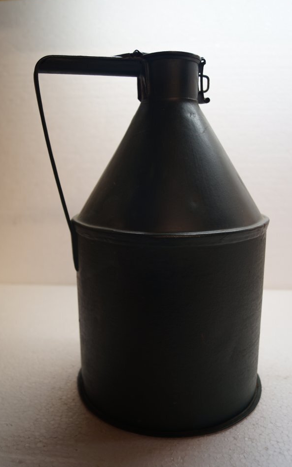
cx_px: 138
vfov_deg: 61.2
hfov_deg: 40.6
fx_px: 395
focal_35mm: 31
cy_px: 234
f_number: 4
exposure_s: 1/60
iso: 320
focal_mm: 20
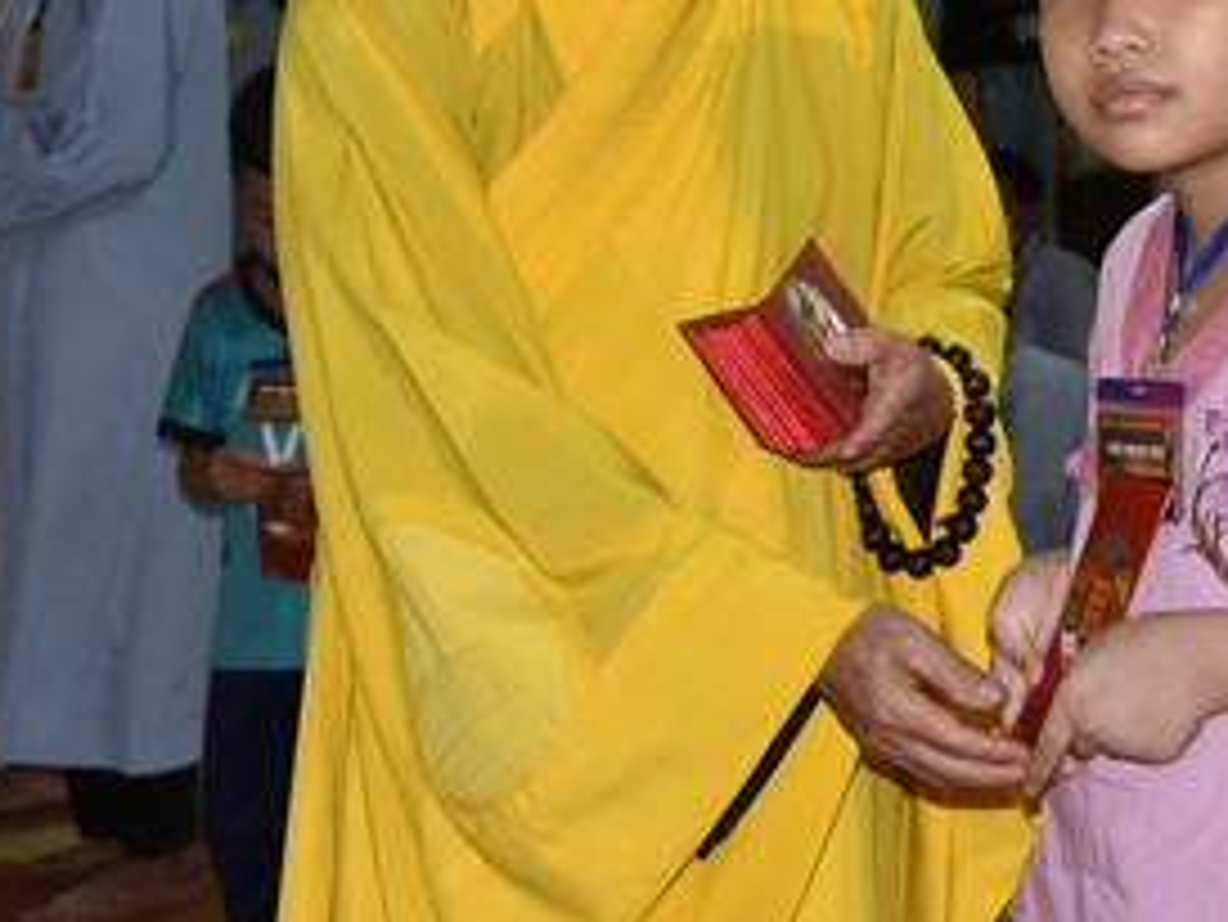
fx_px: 3088
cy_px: 40
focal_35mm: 87
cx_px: 931
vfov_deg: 16.7
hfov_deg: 22.3
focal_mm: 38
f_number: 5.6
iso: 1600
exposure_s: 1/60
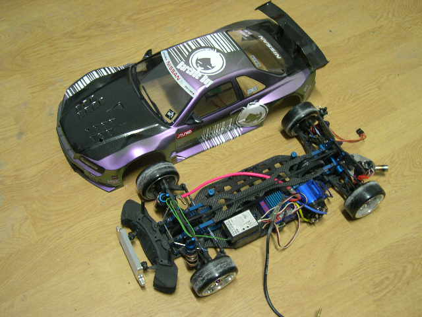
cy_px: 158
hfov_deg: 49.0
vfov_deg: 37.7
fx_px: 463
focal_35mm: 38
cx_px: 211
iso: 209
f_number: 2.8
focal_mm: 8
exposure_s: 1/4.6
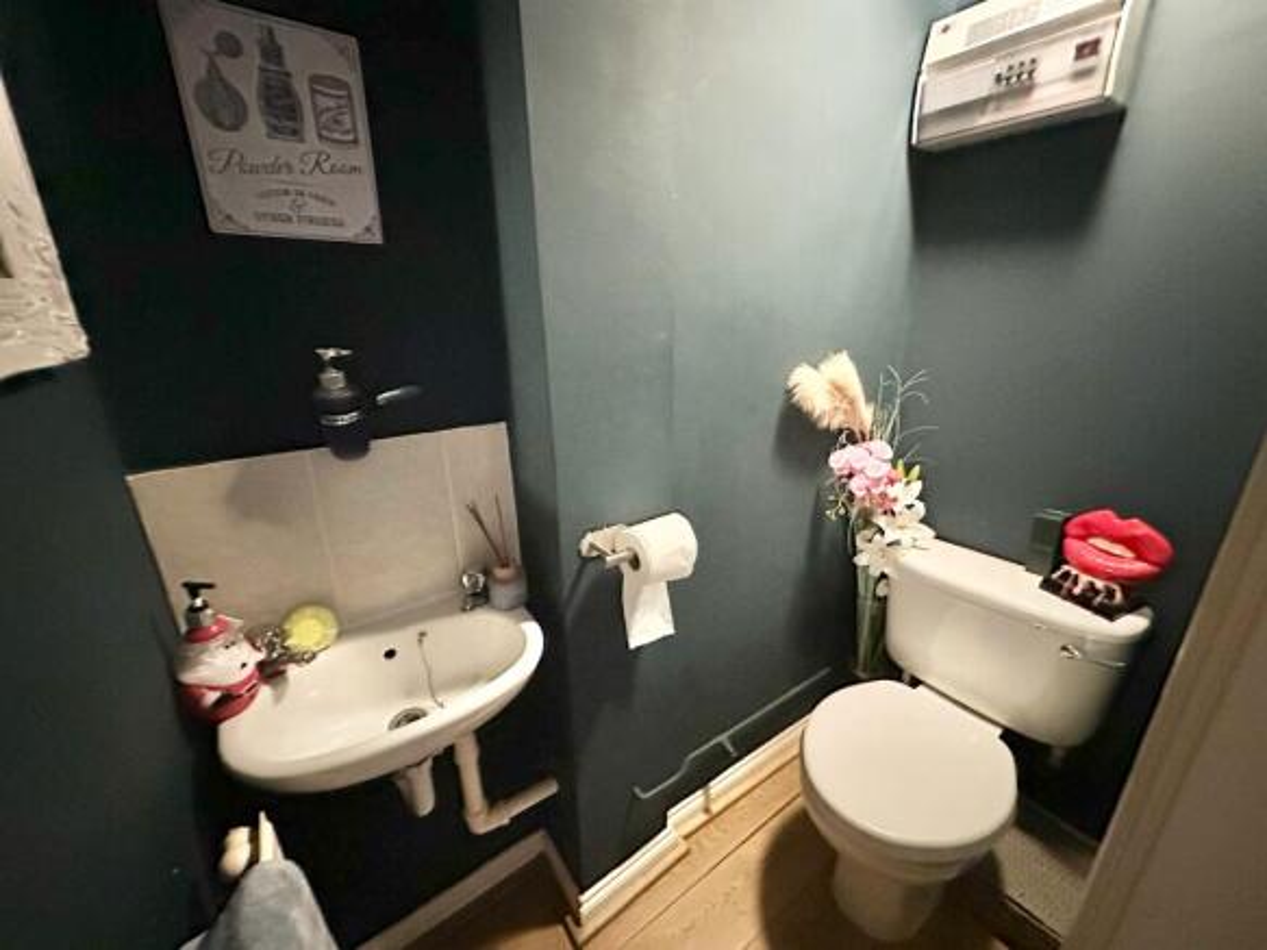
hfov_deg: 102.1
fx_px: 512
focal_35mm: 14
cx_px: 634
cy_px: 475
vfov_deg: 85.7
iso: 2000
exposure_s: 1/30
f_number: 2.2
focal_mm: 2.22
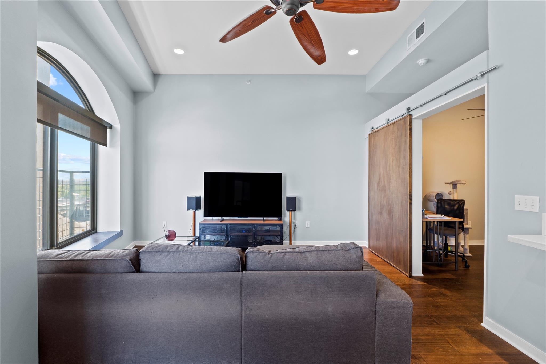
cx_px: 273
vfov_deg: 77.3
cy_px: 182
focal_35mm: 15
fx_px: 227
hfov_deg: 100.4
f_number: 11
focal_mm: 10
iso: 250
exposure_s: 3.2
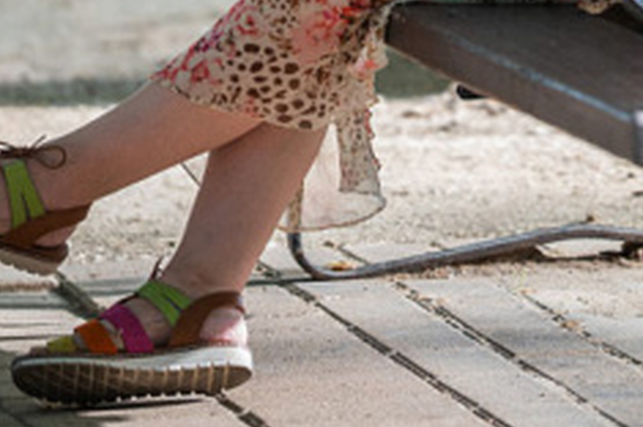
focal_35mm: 642
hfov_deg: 3.2
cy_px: -230
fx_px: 11451
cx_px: 653
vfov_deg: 2.1
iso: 800
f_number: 2.8
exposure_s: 1/1250
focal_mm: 200
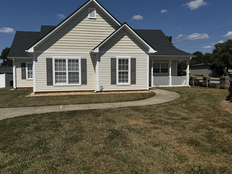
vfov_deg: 49.8
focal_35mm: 28
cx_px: 105
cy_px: 85
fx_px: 188
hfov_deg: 63.3
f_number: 1.78
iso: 80
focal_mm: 6.76
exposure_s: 1/9009
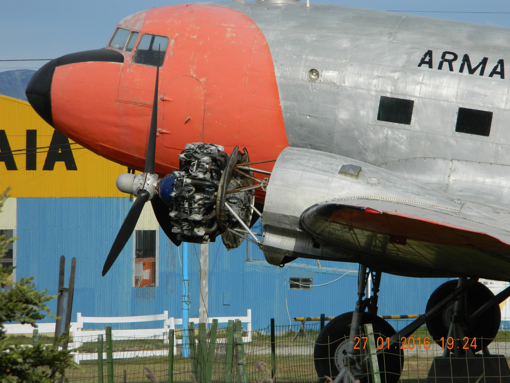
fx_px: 3256
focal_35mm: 221
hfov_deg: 9.0
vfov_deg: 6.7
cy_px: 192
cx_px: 255
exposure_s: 1/500
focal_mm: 39.7
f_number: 5.4
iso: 80
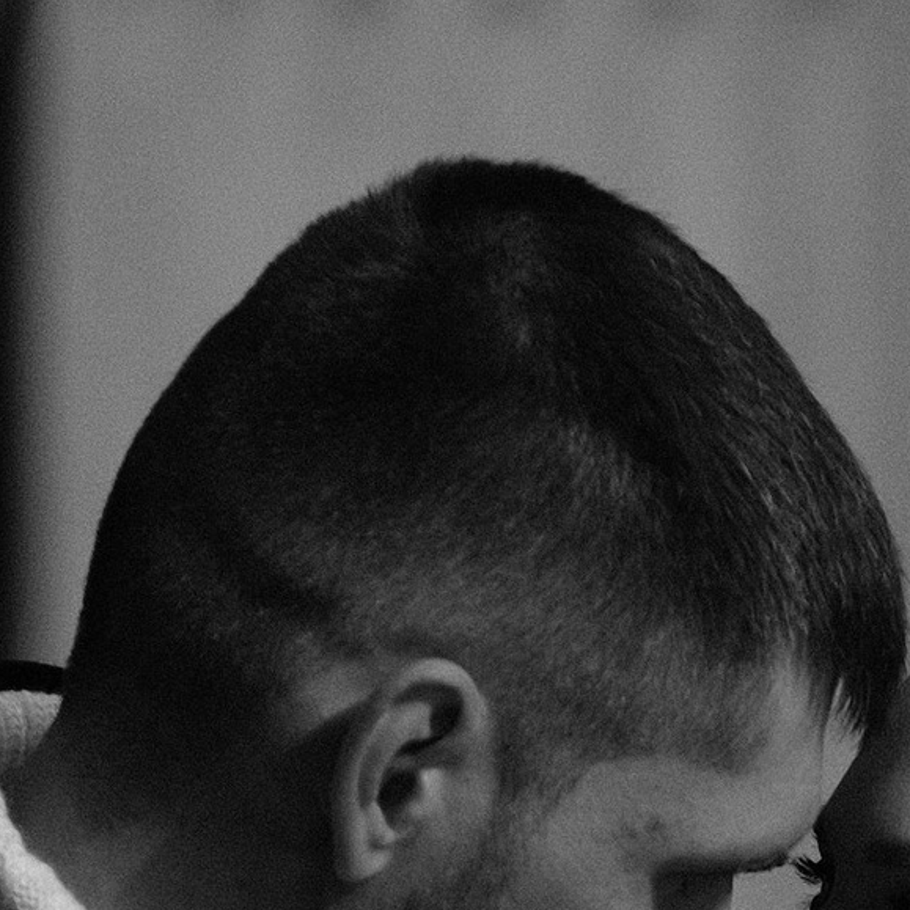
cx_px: 758
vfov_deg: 2.7
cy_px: 1683
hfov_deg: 2.8
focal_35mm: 637
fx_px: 18946
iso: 1600
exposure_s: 1/250
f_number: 2
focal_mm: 75
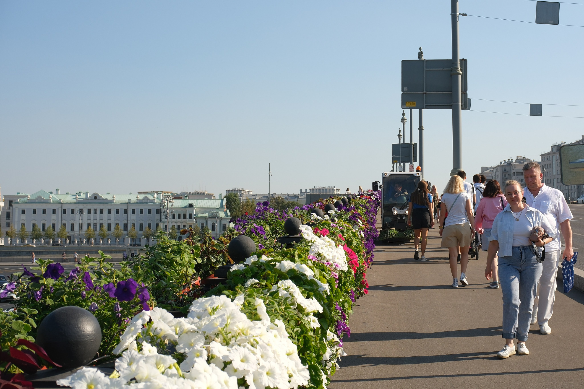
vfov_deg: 32.6
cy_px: 194
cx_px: 292
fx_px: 665
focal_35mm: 41
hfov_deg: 47.4
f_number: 8
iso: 160
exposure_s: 1/400
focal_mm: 27
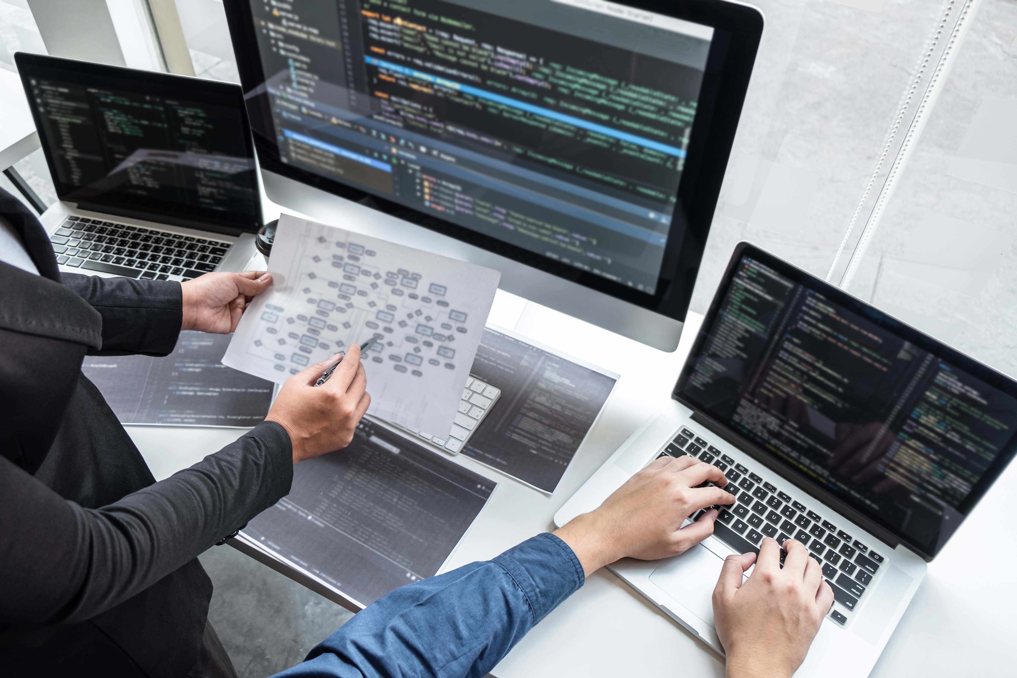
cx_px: 508
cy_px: 339
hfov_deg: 67.4
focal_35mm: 27
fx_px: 763
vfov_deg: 47.9
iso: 250
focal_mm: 18
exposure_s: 1/80
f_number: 2.8
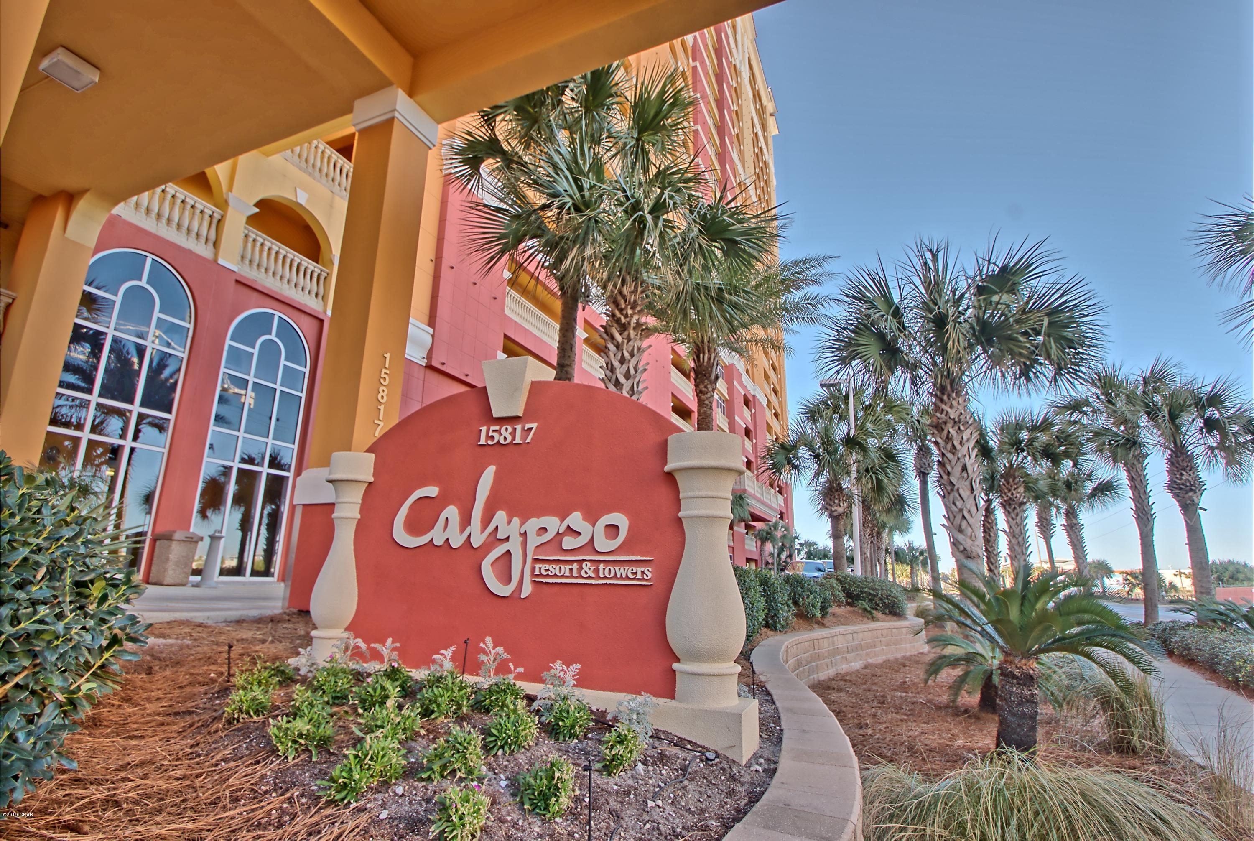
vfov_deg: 72.3
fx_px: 576
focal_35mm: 16
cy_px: 420
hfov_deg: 94.9
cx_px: 627
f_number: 9.5
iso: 200
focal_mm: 11
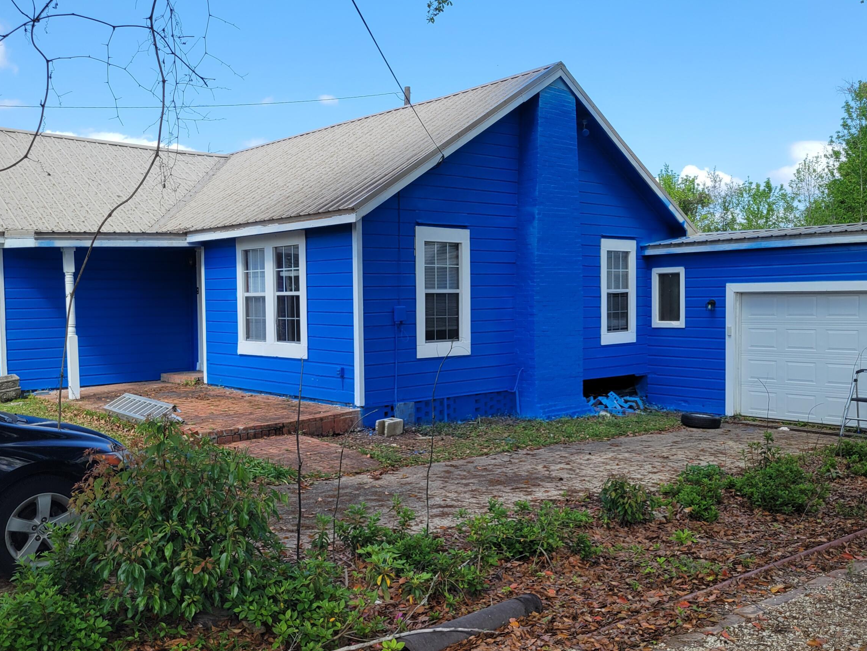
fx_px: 852
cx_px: 426
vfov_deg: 41.8
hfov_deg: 53.9
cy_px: 345
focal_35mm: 34
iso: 40
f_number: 1.8
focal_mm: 5.4
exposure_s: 1/1044
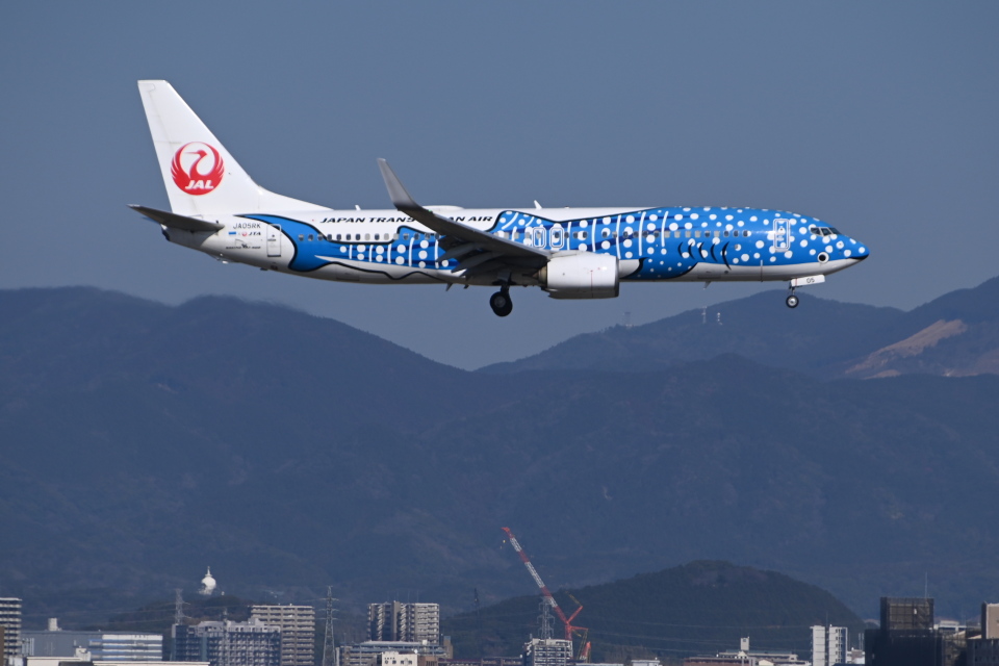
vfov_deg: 4.4
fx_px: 8741
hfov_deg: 6.5
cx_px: 500
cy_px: 333
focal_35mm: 315
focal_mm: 210
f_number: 7.1
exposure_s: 1/1600
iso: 200
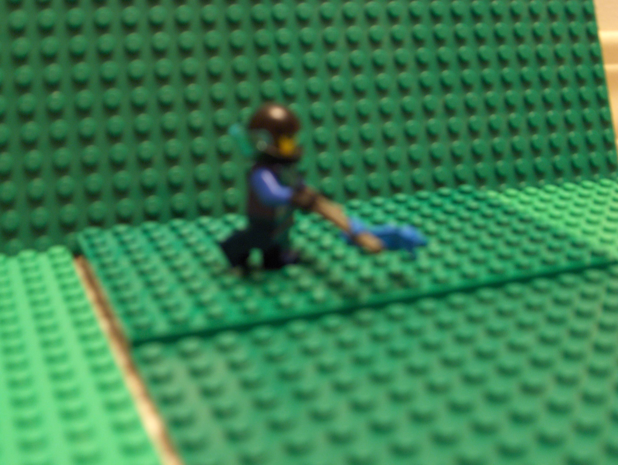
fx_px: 787
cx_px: 309
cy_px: 232
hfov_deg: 42.9
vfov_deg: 32.9
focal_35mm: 44
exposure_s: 1.32
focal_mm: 9
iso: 100
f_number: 2.9
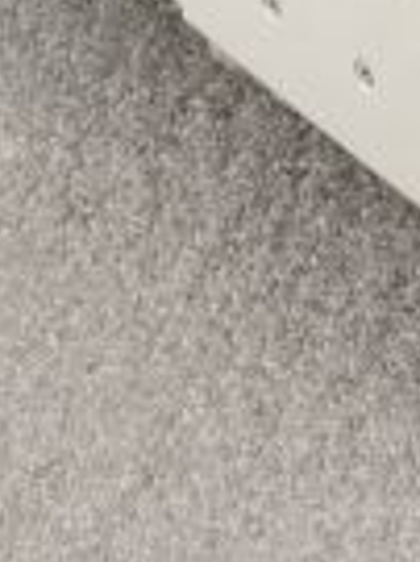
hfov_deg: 6.9
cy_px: -194
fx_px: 3451
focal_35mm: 213
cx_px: 503
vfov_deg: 9.1
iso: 1600
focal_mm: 50
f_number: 9
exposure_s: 1/125
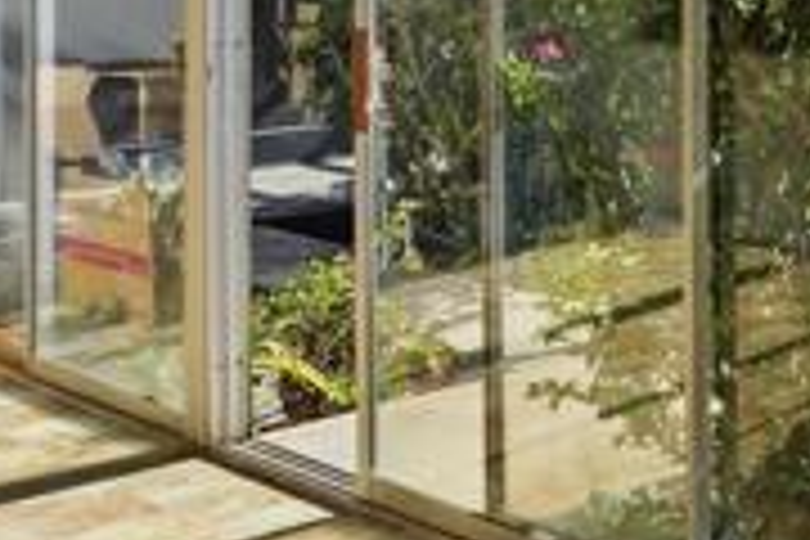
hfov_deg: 23.8
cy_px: -61
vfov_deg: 22.4
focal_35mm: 57
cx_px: 1341
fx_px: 1282
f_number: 11
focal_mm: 16
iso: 500
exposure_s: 1/2500
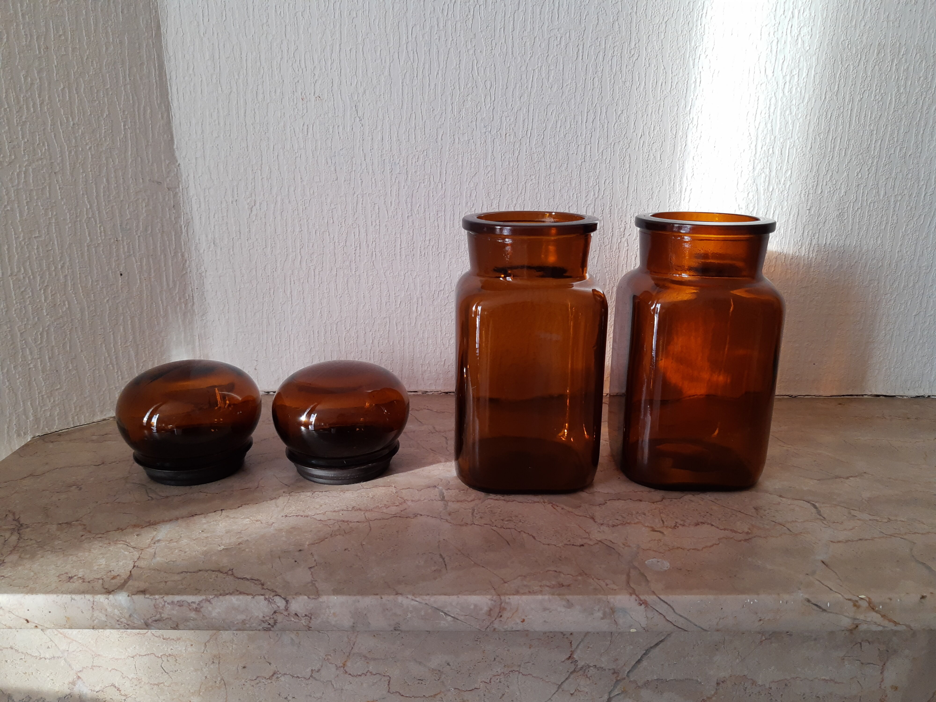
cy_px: 351
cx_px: 468
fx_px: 703
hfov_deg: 67.3
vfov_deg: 53.1
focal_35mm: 26
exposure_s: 1/100
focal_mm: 4.75
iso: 74
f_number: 1.7
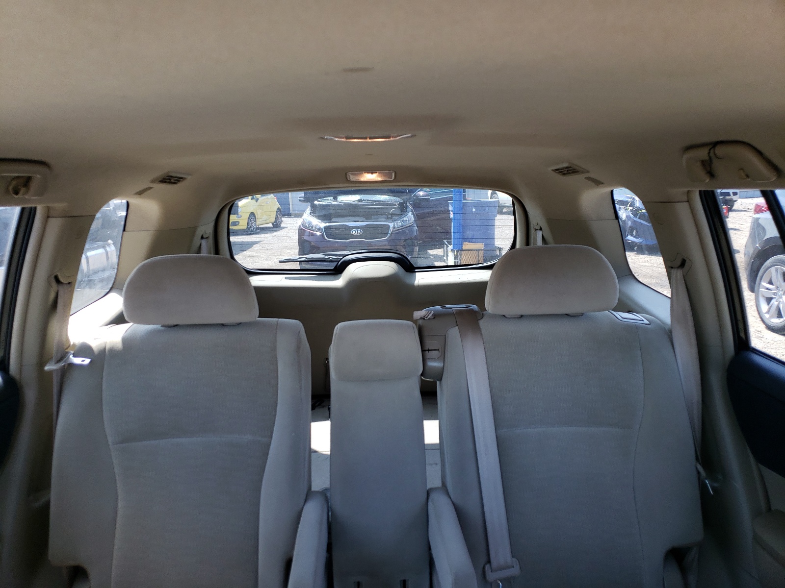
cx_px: 392
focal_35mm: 26
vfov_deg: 53.1
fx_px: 590
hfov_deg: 67.3
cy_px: 294
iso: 51
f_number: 1.5
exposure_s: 1/120
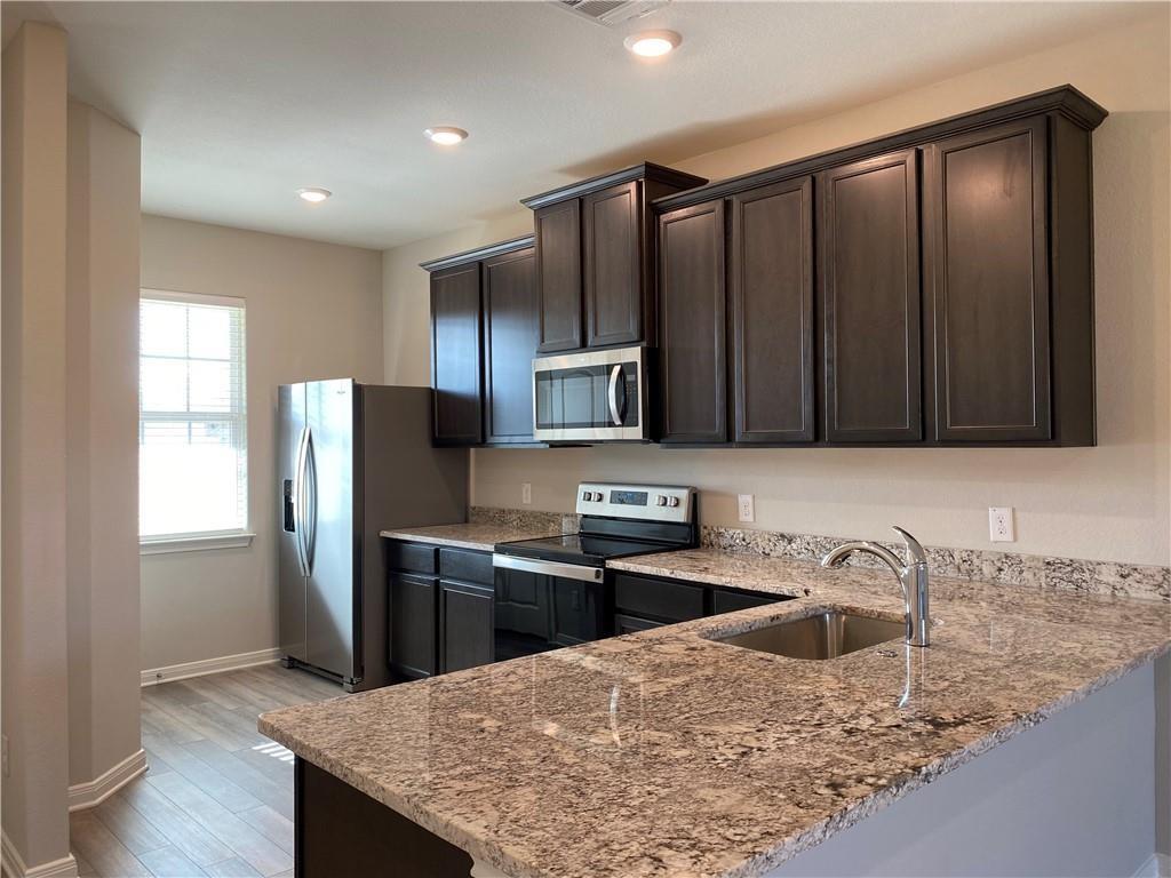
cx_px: 586
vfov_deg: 53.1
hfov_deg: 67.3
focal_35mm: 26
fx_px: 880
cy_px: 439
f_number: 1.8
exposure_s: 1/60
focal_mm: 4.25
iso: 80
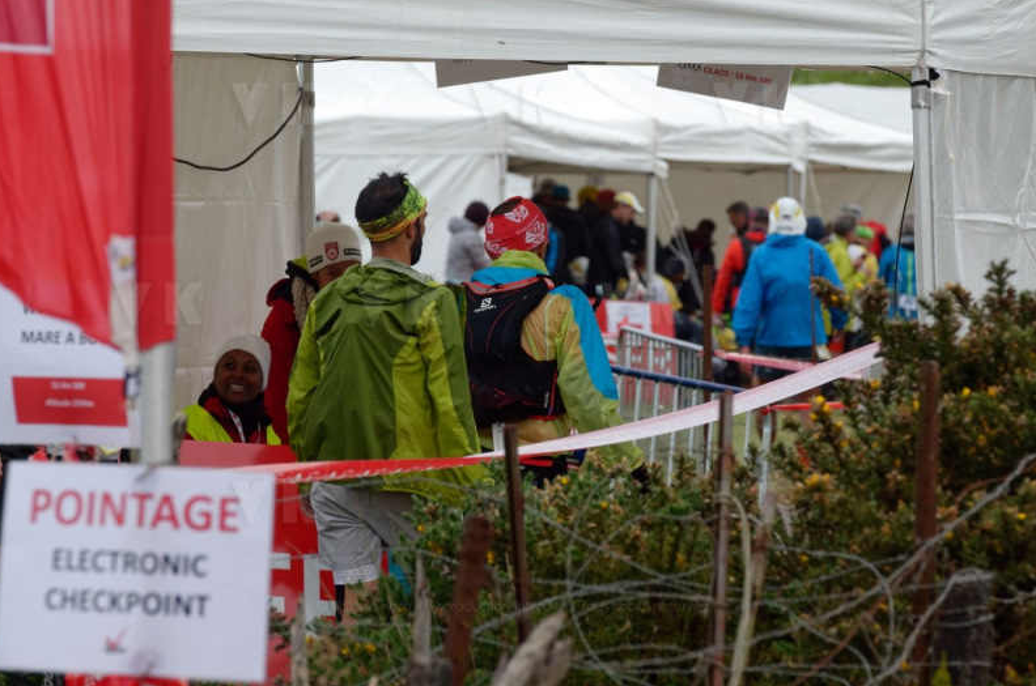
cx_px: 515
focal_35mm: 303
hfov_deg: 6.8
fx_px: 8704
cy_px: 344
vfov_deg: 4.5
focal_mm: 200
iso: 200
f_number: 8
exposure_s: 1/320
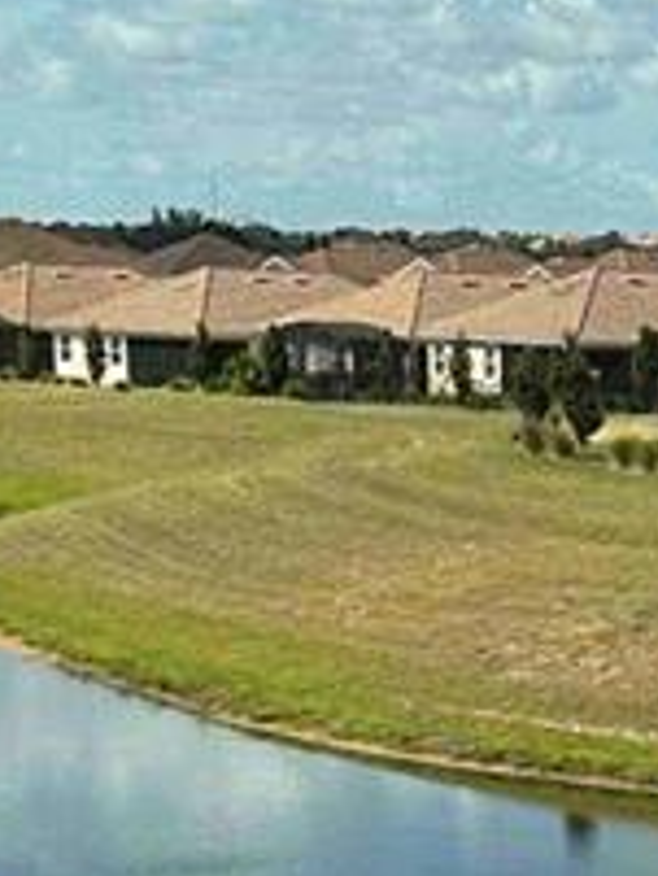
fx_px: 3620
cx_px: 867
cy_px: 1591
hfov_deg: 10.2
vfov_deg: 12.6
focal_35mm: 143
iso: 80
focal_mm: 6.86
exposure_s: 1/3058
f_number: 1.78
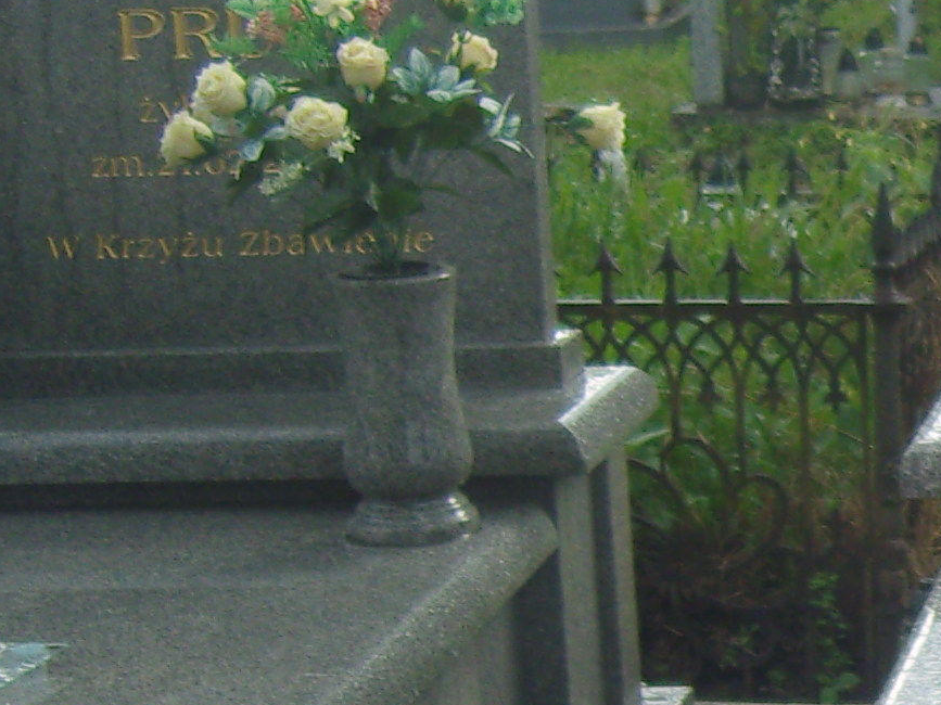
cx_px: 1484
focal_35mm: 128
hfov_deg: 14.2
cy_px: 626
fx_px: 3479
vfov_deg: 11.5
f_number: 2.8
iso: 100
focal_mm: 7.3
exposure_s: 1/160
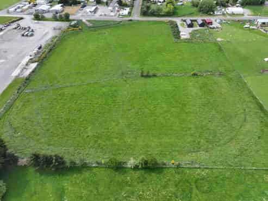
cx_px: 134
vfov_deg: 56.8
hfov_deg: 71.6
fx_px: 186
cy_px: 100
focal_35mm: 24
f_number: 2.8
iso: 100
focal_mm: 12.29
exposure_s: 1/800
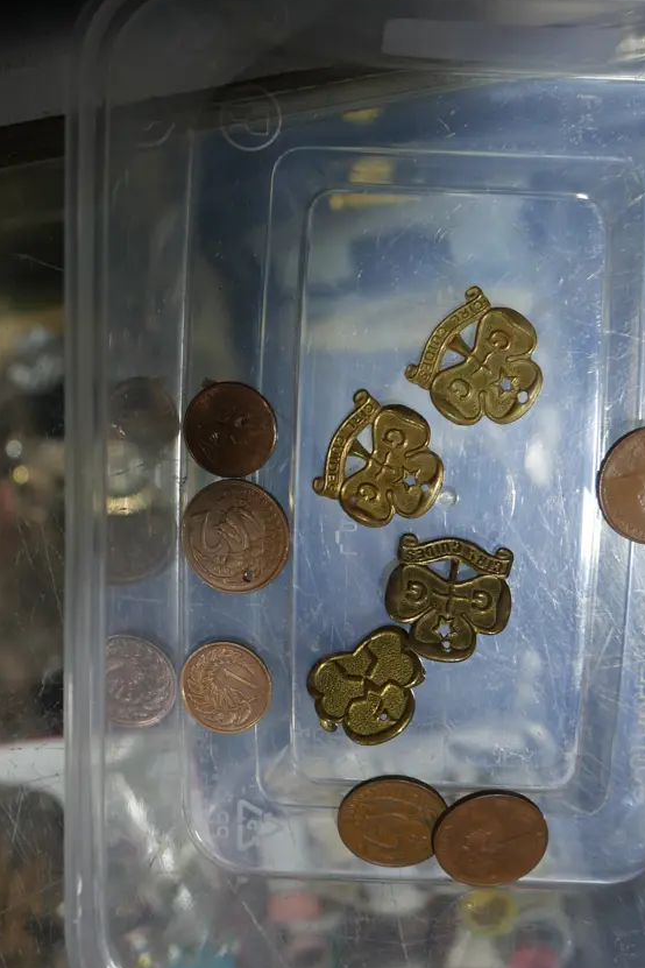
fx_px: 1586
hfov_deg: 22.9
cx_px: 409
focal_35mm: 59
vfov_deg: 33.9
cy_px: 514
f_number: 5.1
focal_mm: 23
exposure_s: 1/80
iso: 200
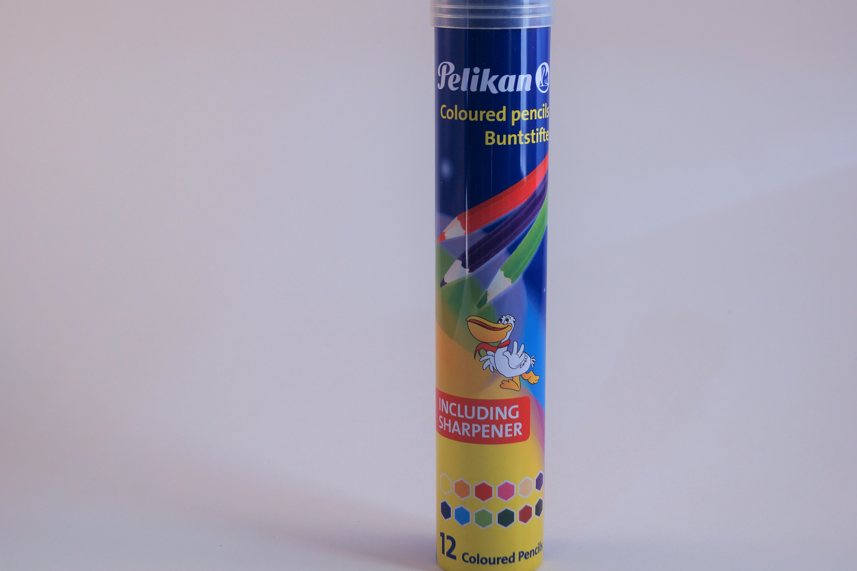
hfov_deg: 35.0
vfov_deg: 23.7
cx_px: 500
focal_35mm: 57
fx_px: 1357
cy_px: 222
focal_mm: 30
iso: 125
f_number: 4.5
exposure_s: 1/60
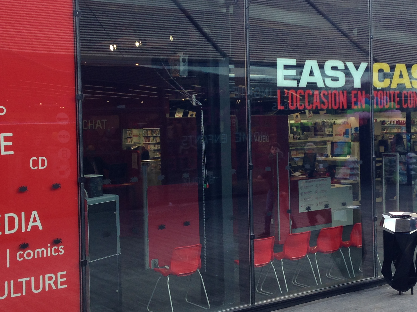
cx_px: 238
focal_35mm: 61
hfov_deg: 31.6
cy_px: 124
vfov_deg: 24.0
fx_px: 735
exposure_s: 1/188
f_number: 2.4
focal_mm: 4.12
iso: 50
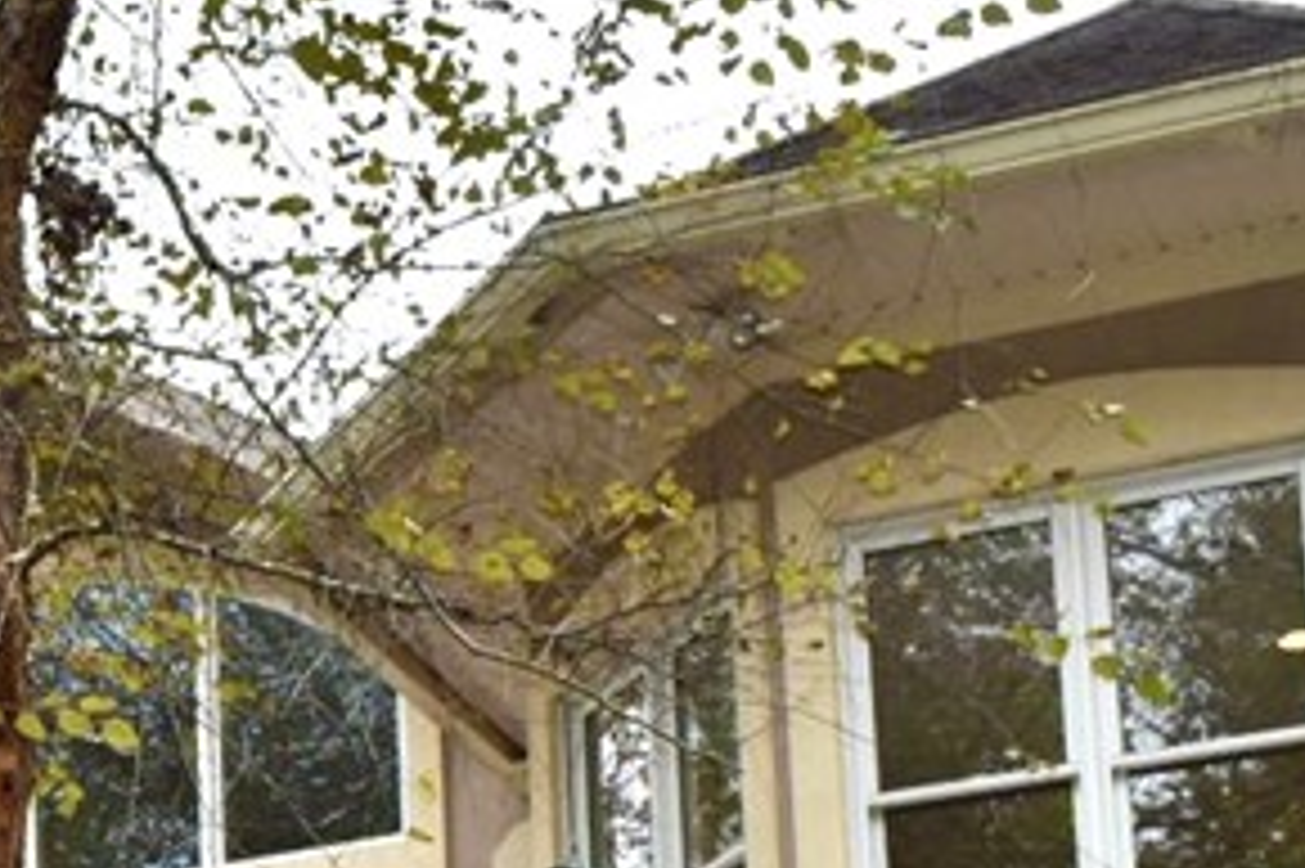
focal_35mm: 118
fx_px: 4270
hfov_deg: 16.5
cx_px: -320
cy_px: 1318
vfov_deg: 11.1
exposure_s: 1/125
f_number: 5.6
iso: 160
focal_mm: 21
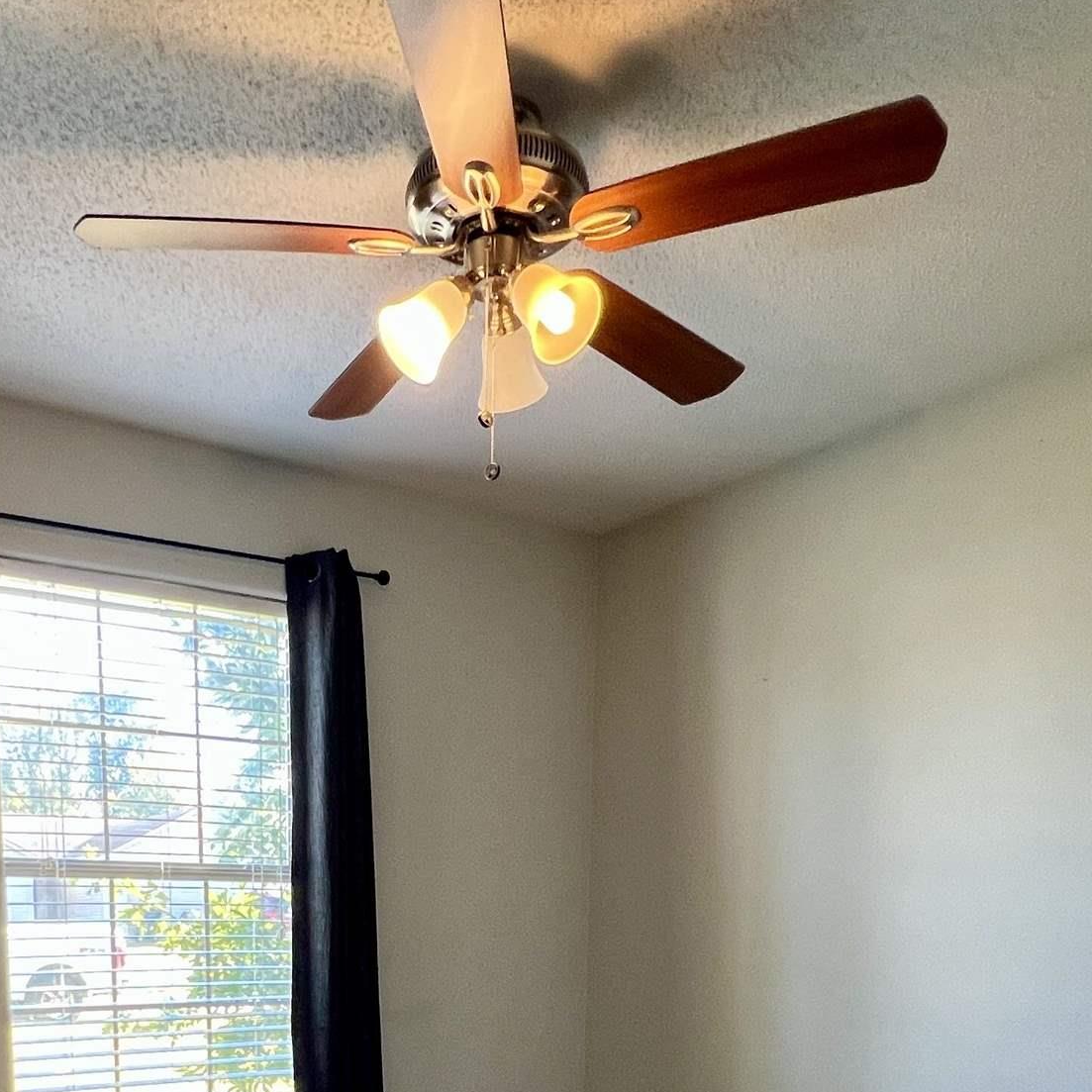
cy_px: 1131
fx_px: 1142
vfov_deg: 42.8
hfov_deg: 50.4
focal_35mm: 32
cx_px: 387
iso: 125
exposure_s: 1/60
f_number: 1.8
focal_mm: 1.57
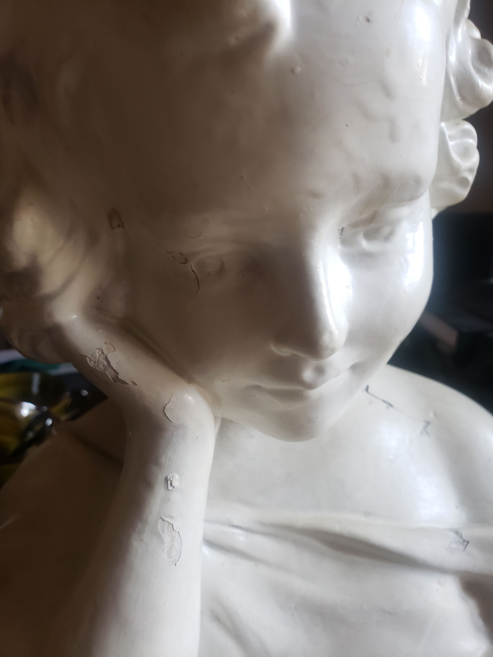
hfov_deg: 53.1
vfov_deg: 67.3
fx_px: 494
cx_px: 246
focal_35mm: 26
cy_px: 328
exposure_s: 1/50
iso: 320
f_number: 2.4
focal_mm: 4.3
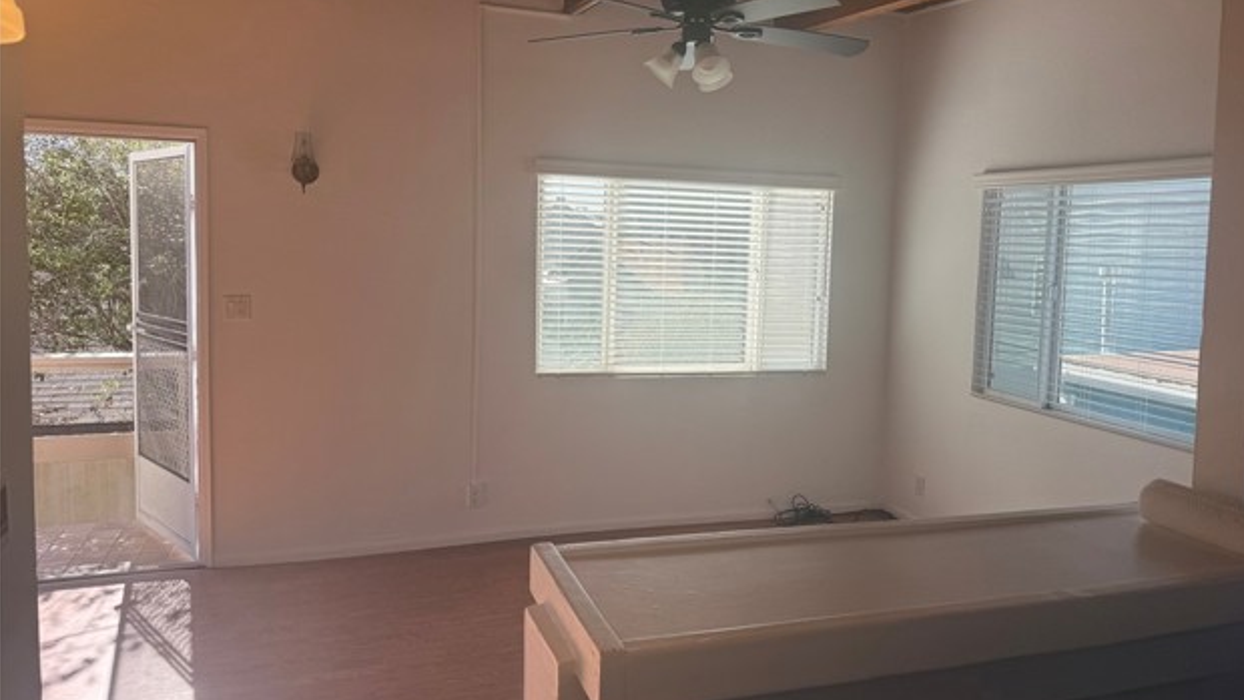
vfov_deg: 42.8
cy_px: 303
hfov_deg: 69.8
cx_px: 640
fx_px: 891
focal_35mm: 27
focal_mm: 6.76
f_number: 1.78
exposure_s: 1/967
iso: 80
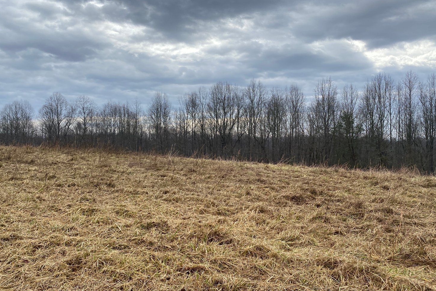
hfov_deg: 65.5
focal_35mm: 28
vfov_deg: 46.4
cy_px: 137
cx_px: 223
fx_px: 339
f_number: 1.8
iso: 32
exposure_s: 1/2513
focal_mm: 4.25
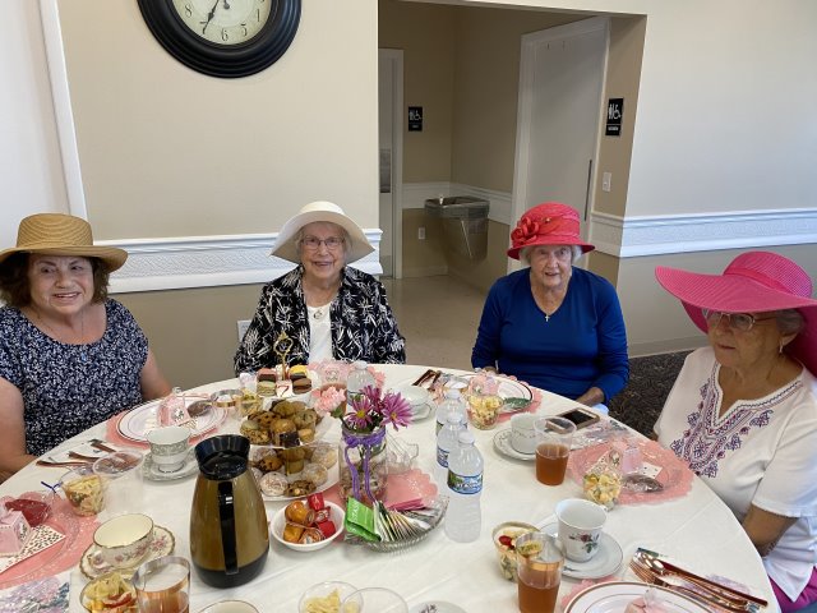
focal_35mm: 26
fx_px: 614
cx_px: 408
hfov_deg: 67.3
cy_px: 306
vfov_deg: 53.1
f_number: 1.8
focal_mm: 4.25
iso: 80
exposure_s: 1/60
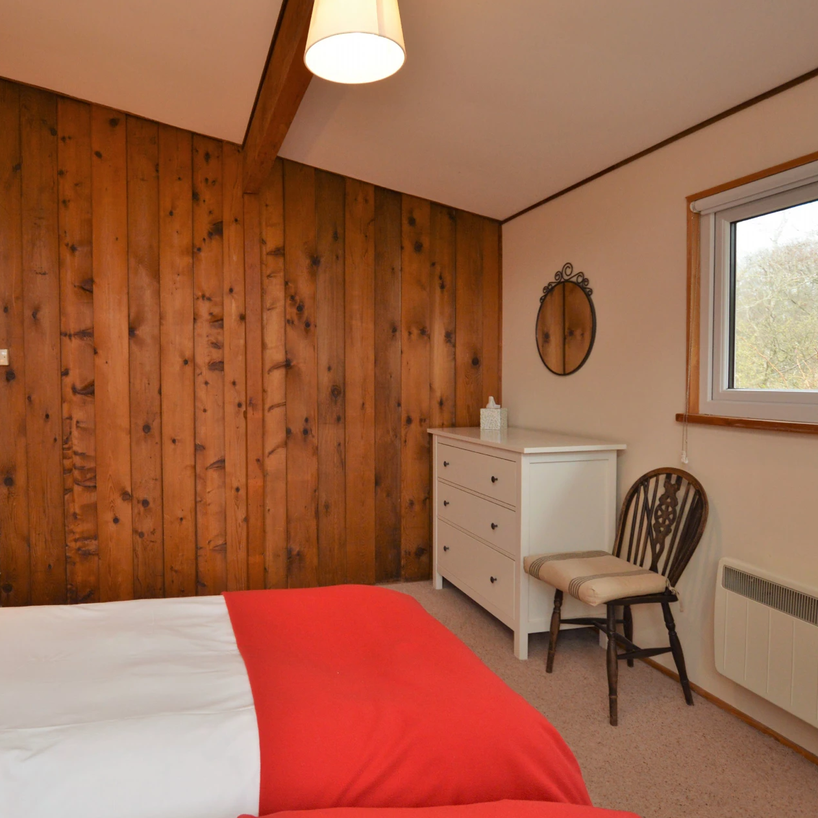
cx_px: 310
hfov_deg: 67.9
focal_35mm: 22
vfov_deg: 68.8
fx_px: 597
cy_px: 406
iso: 400
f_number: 4.5
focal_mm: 11.5
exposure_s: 1/80
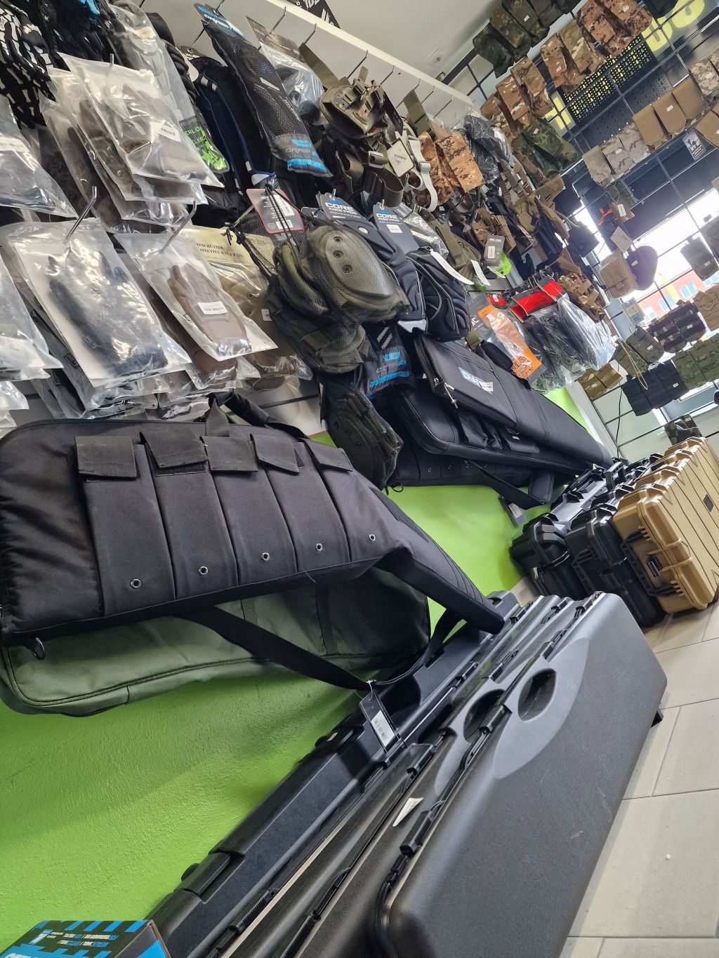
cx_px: 360
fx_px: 637
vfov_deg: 73.9
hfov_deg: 58.9
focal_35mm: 23
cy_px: 479
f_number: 1.8
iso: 250
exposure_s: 1/100
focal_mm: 6.4
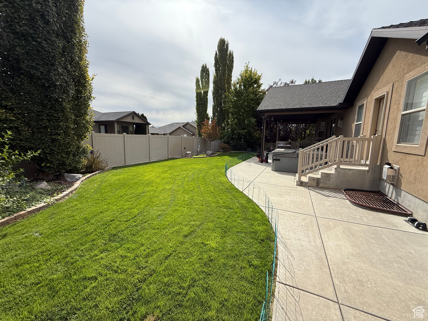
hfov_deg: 102.1
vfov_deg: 85.7
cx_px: 214
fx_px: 173
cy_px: 160
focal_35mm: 14
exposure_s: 1/1961
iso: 50
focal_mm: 2.22
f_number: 2.2
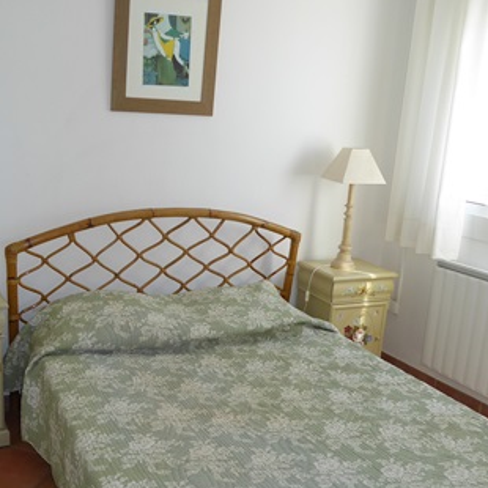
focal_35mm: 39
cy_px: 283
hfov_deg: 42.5
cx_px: 183
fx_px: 622
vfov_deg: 42.7
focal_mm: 4.3
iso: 100
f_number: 3.3
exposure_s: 1/100
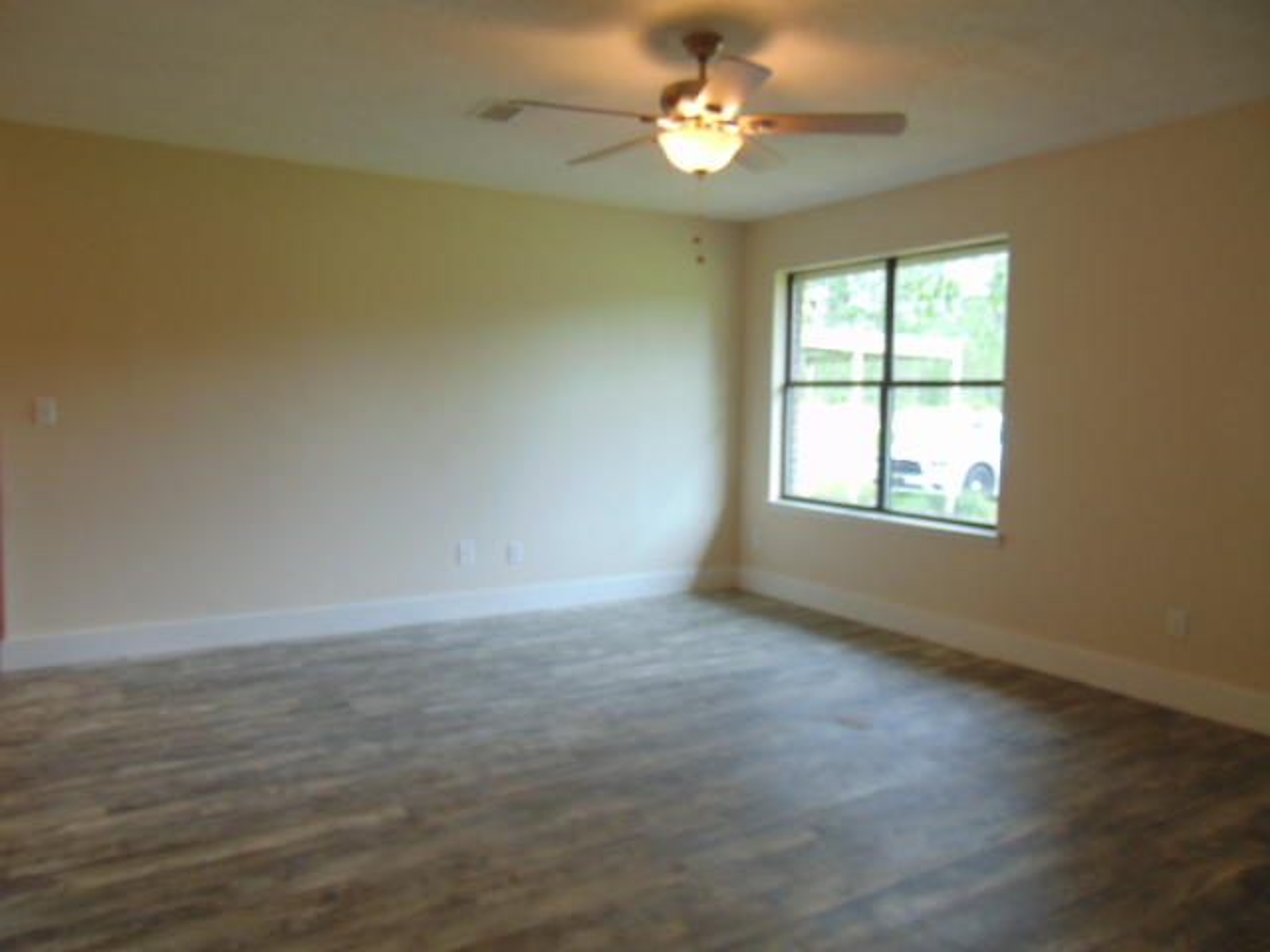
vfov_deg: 54.9
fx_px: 917
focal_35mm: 25
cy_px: 476
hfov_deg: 69.4
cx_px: 635
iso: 80
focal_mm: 4.5
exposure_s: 1/50
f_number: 3
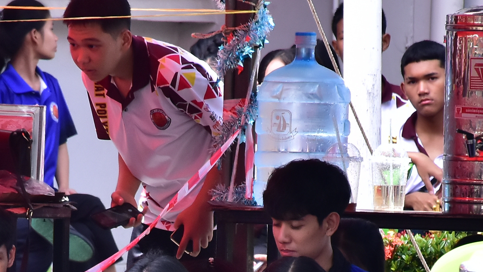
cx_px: 182
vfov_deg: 1.7
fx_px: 9221
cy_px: 385
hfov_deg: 3.0
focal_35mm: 720
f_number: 5.6
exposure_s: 1/500
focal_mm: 140
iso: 400
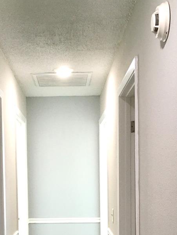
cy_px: 193
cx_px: 57
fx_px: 395
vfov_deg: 32.2
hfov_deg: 25.1
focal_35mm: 58
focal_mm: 4.15
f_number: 2.2
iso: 64
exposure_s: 1/33
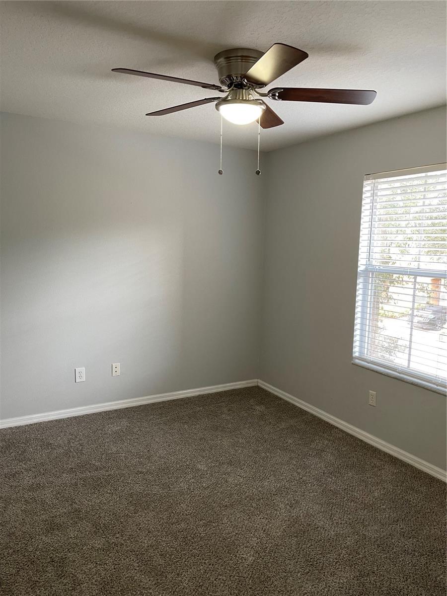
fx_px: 448
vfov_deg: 67.3
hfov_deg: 53.1
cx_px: 224
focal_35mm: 26
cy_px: 298
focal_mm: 5.1
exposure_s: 1/60
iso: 160
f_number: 1.6
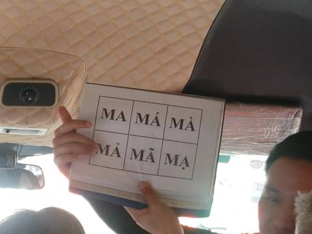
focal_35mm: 154
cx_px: 156
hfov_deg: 12.8
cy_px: 117
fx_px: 1388
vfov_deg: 9.6
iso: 100
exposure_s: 1/60
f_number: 1.8
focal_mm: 5.58
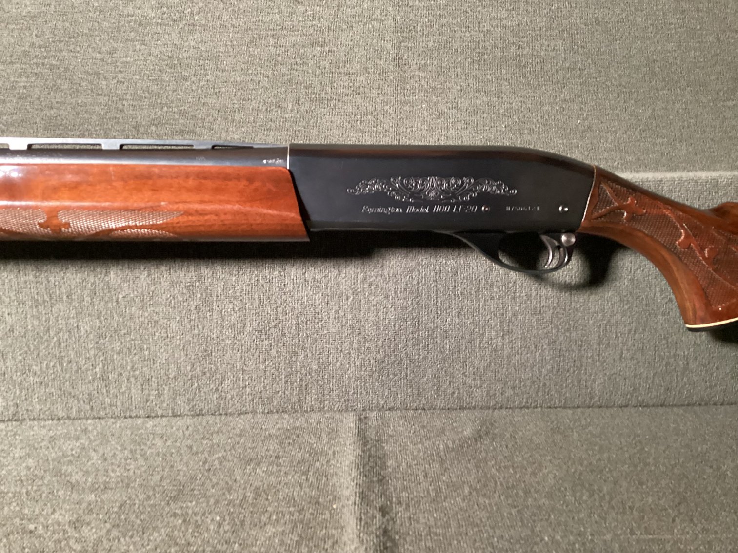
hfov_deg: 58.3
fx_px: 661
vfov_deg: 45.4
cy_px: 276
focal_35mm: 31
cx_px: 369
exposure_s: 1/30
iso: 800
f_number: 2.4
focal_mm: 3.3
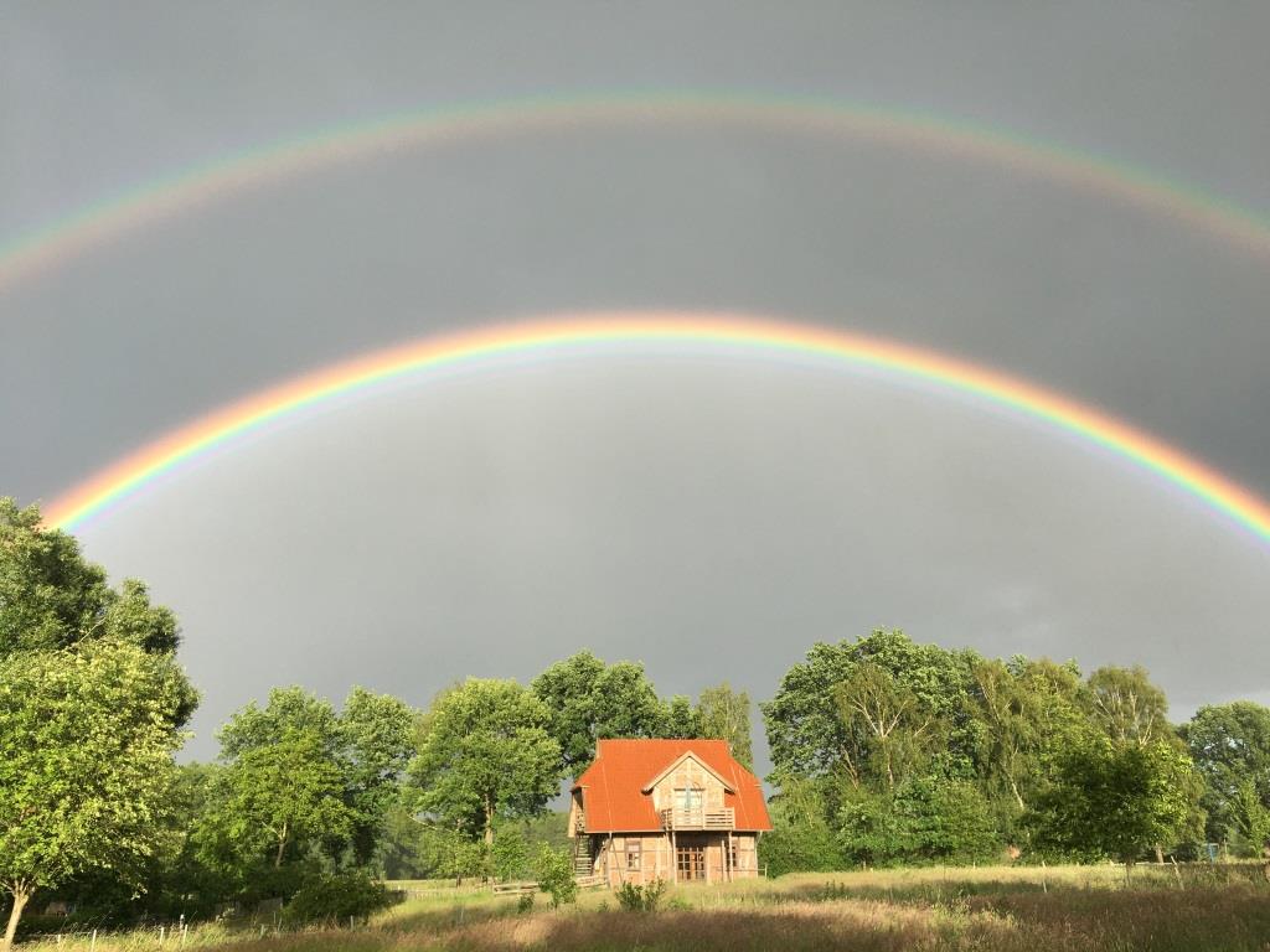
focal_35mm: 29
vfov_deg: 48.2
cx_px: 635
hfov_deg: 61.7
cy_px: 476
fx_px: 1064
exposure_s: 1/591
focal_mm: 4.15
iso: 25
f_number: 2.2
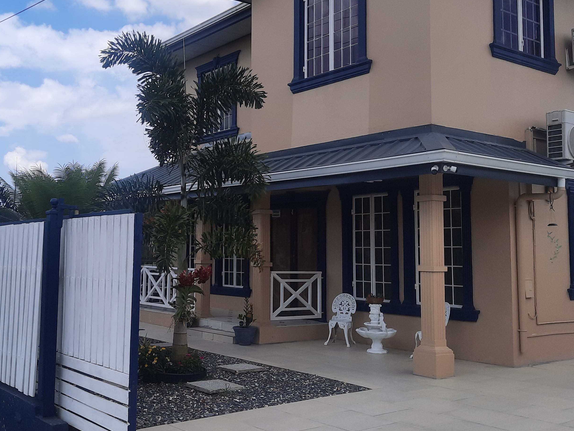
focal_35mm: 41
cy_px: 185
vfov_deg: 35.1
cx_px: 231
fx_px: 680
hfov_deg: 45.5
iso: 32
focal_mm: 4.6
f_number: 2
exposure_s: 1/1361
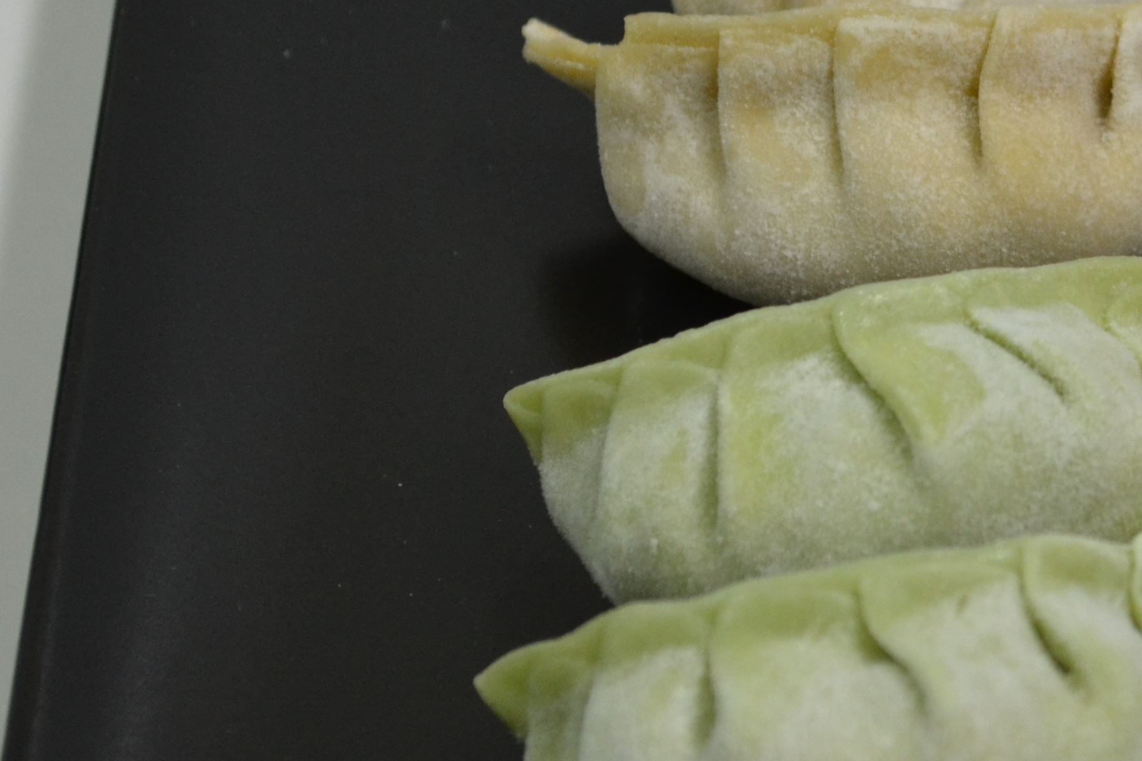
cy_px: 302
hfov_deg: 11.1
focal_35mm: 182
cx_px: 1252
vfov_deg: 7.5
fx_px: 5773
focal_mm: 48
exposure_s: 1/60
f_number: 5.3
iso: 800
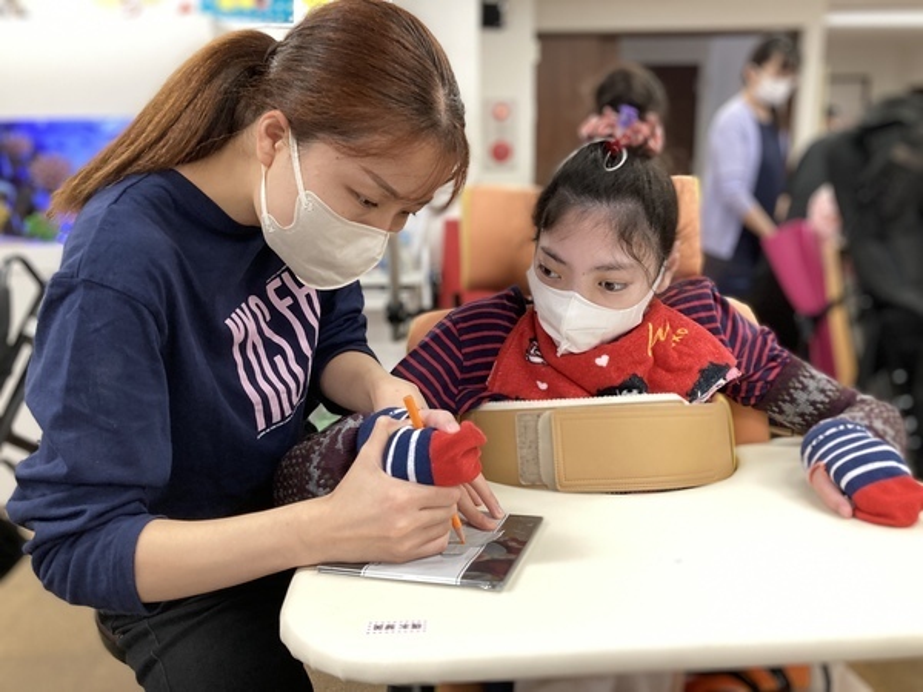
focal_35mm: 28
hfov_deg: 63.4
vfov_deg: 49.7
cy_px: 346
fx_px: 747
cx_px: 462
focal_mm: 3.99
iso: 160
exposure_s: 1/60
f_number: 1.8
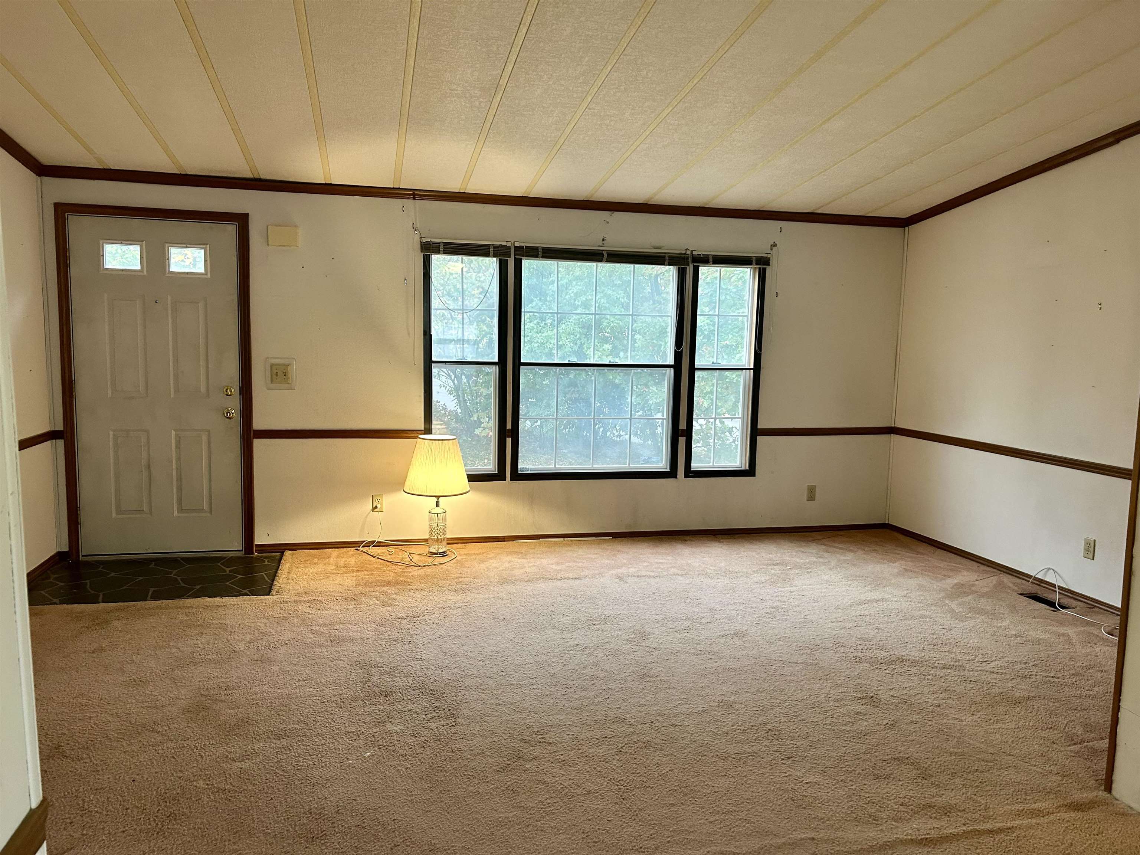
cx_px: 570
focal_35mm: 26
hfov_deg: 67.3
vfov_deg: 53.1
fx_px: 856
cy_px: 428
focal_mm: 5.7
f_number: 1.5
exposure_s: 1/60
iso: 160
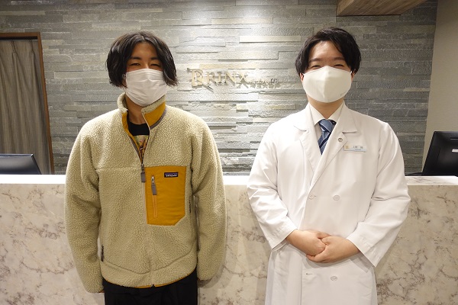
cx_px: 229
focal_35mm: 24
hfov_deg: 73.7
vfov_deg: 53.1
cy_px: 152
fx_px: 305
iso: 400
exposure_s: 1/60
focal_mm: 8.8
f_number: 1.8
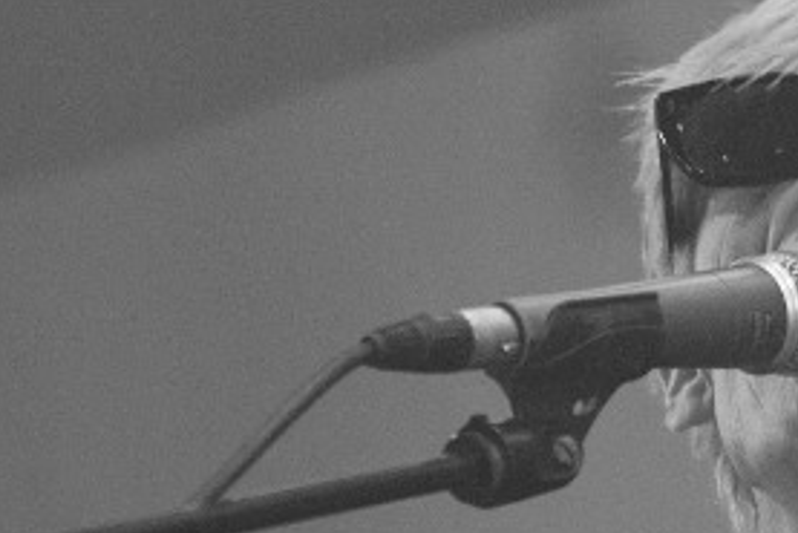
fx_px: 5344
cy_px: 1190
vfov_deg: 5.5
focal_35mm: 241
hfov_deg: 8.4
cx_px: 1121
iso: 500
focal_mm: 27
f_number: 1.2
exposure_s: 1/100
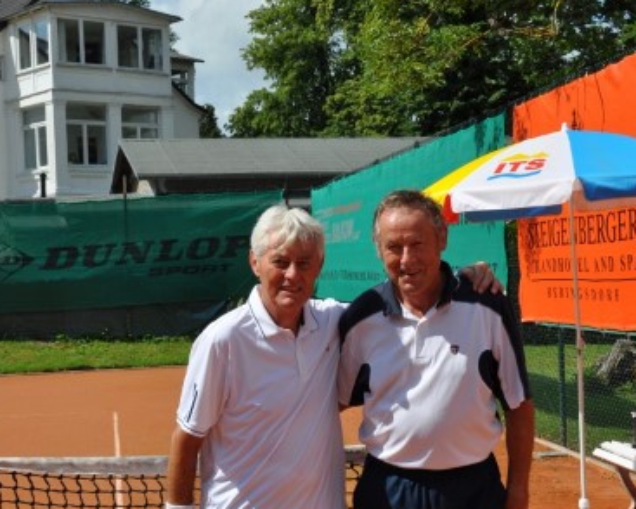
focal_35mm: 69
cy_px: 279
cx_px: 334
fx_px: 1299
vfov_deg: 22.2
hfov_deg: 27.5
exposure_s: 1/400
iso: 200
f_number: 10
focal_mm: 30
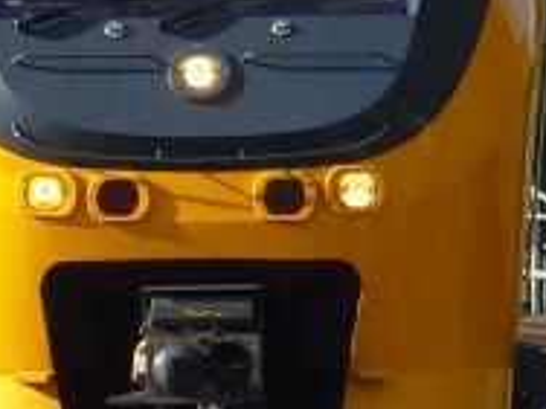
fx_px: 31168
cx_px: -81
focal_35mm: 1976
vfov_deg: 0.8
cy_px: -113
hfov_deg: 1.0
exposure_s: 1/500
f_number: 4
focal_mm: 55.7
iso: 100
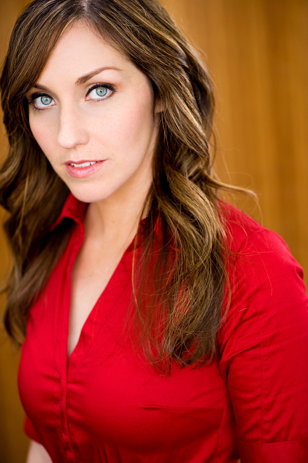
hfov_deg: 13.0
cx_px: 154
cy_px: 232
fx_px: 1349
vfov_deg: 19.5
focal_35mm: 105
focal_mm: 105
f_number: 4.5
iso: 320
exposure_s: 1/125
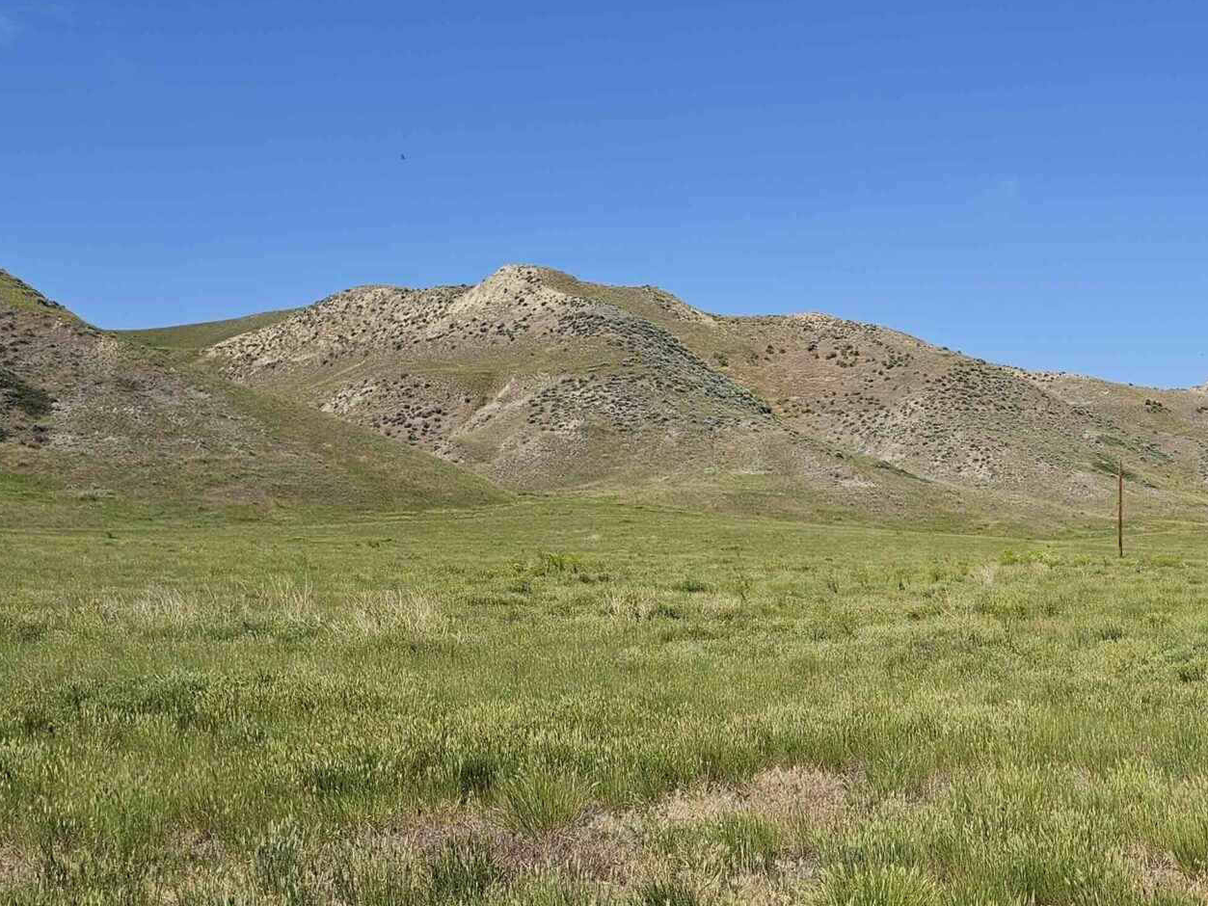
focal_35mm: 47
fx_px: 1640
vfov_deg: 30.8
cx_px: 1043
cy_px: 551
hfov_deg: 38.2
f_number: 1.7
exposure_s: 1/1126
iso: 10
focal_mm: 6.3
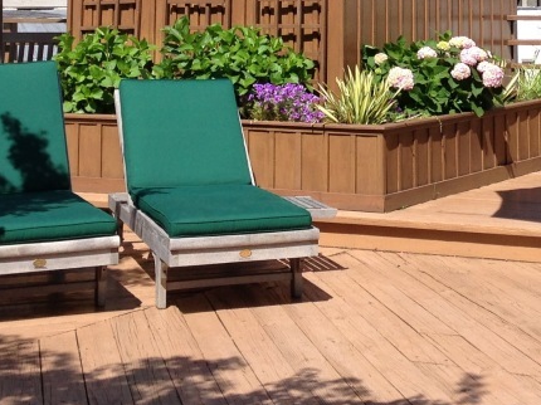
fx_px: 1515
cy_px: -81
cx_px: 450
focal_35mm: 97
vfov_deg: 14.7
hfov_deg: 20.0
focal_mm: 4.12
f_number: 2.4
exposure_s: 1/1106
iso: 50
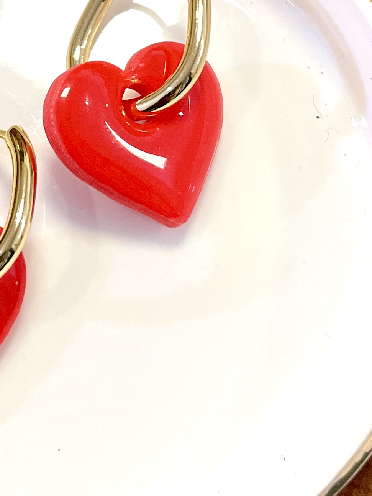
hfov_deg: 18.0
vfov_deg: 23.6
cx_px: 46
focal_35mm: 81
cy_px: 72
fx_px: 1160
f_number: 1.6
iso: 100
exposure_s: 1/100
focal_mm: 4.2
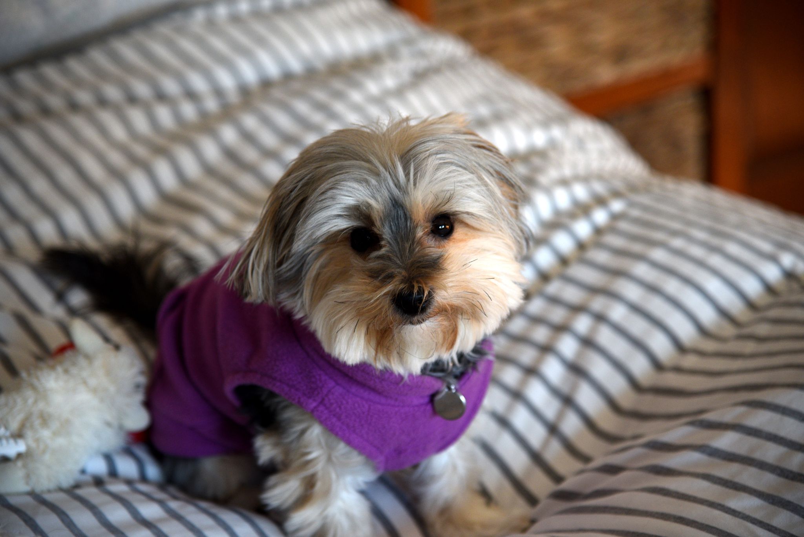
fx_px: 2681
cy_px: 268
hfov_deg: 17.1
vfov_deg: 11.4
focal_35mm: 120
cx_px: 402
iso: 800
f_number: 4
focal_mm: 120
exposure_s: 1/80
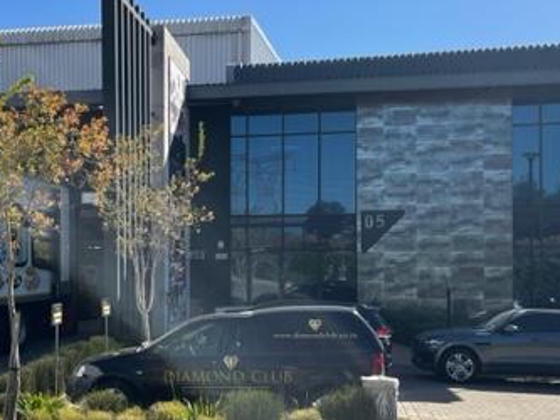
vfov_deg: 29.0
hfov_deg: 37.8
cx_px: 190
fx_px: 809
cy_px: 267
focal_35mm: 50
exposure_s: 1/3040
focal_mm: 4.2
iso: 32
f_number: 1.6
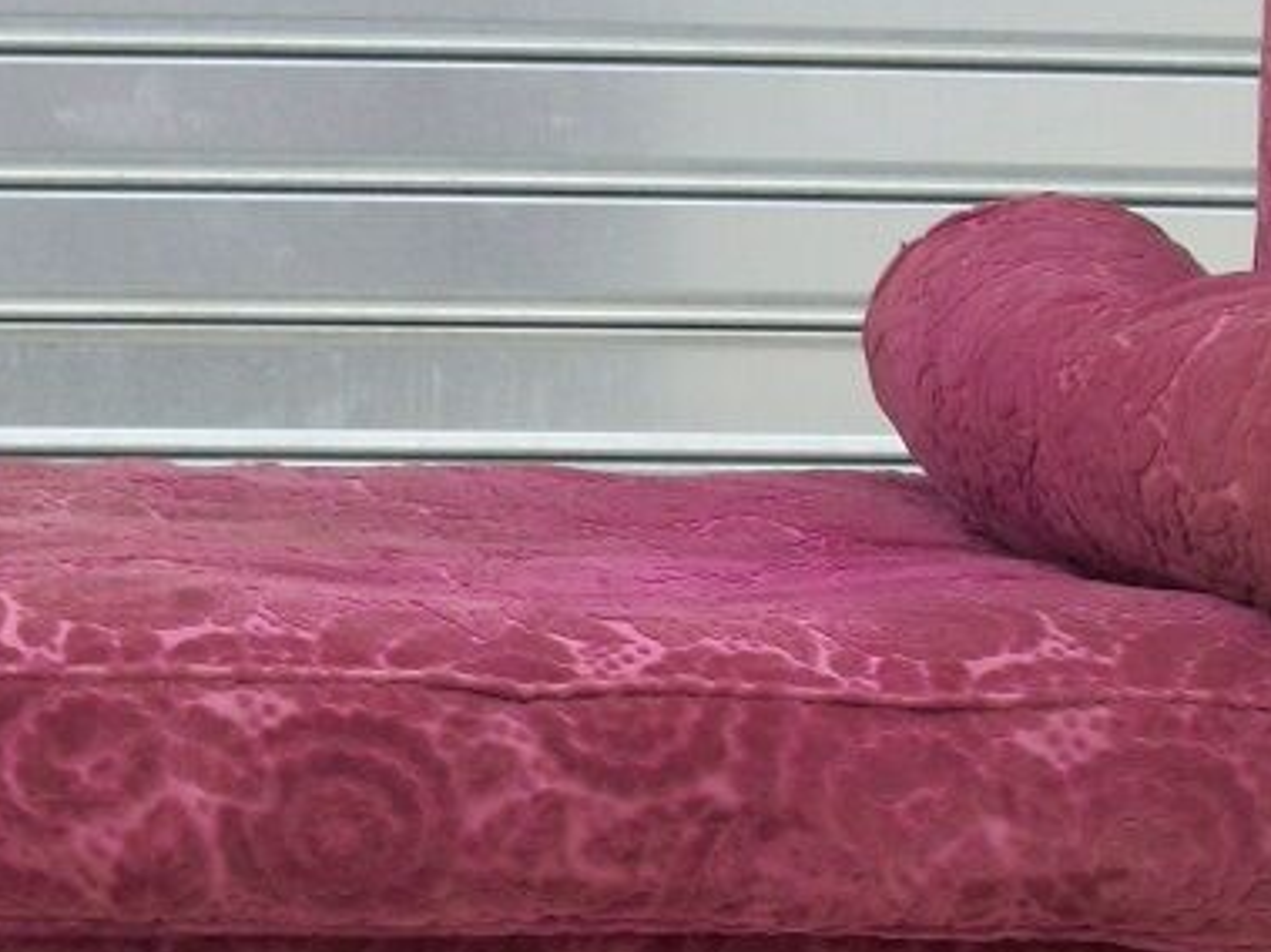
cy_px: 707
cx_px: 17
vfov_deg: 13.7
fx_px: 3964
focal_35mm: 108
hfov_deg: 17.8
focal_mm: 5.7
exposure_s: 1/80
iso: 80
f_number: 8.8
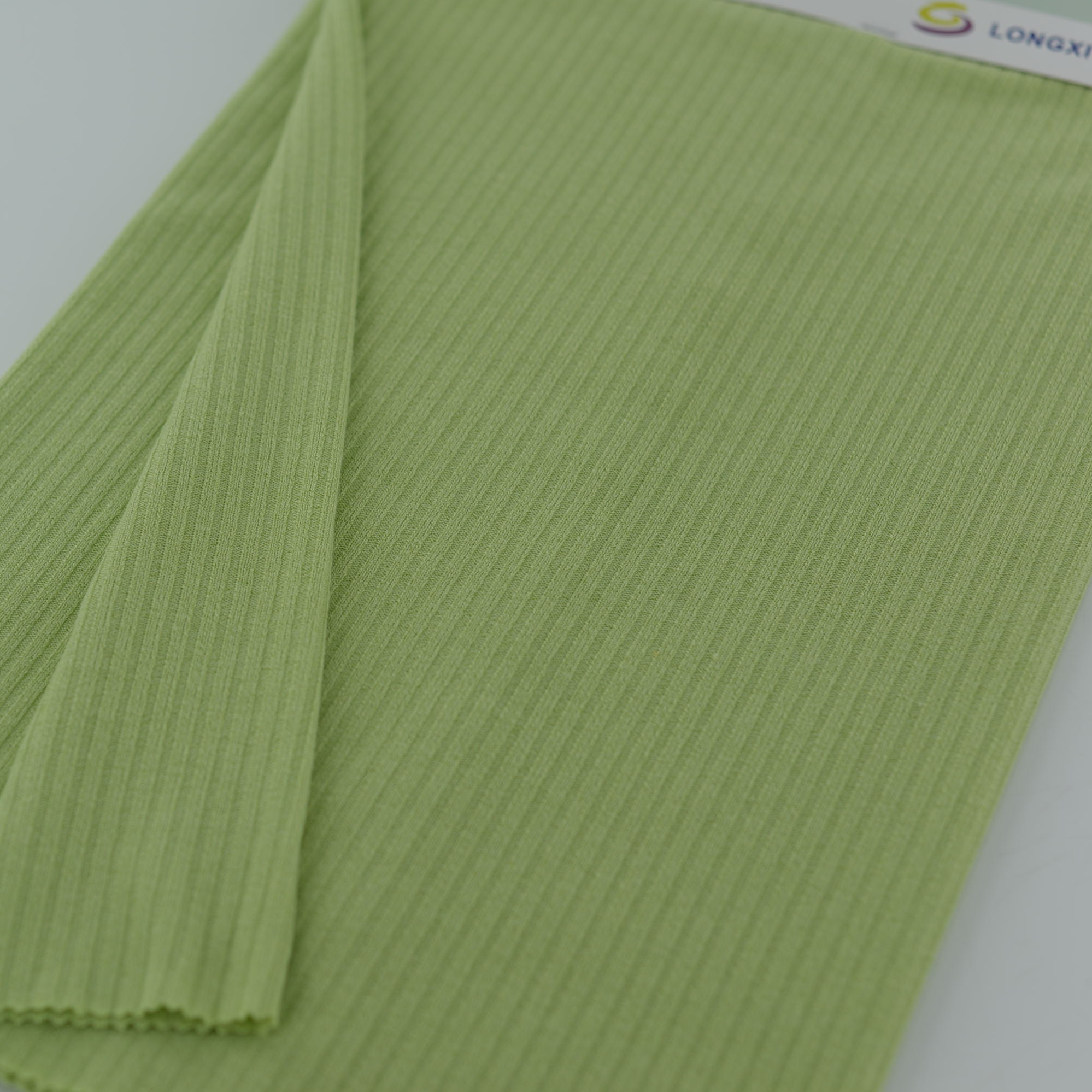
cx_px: 332
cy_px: 547
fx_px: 2284
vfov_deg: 26.9
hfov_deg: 26.7
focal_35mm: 64
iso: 100
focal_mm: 50
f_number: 3.5
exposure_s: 1/320
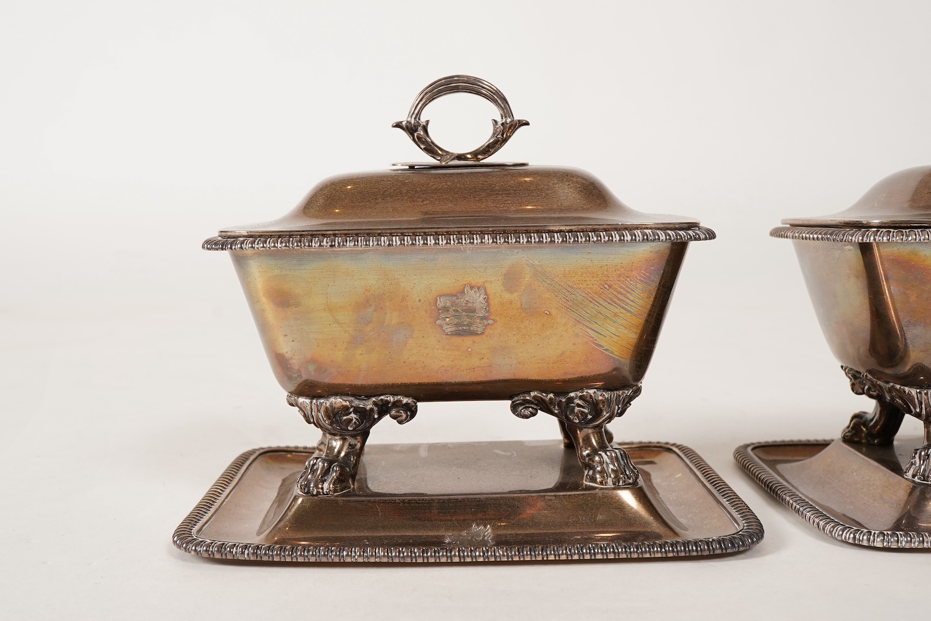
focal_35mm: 45
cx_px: 466
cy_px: 310
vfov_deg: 29.9
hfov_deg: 43.6
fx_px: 1164
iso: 400
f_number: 16
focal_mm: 30
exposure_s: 1/125
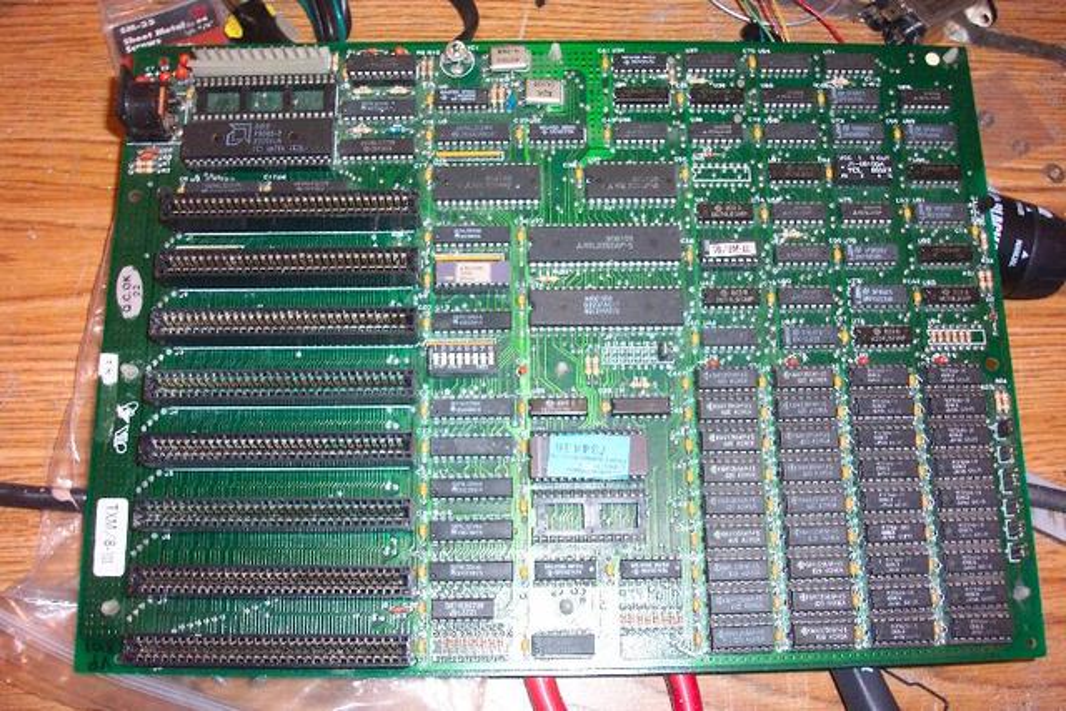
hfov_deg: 54.4
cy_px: 356
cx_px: 533
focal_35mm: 35
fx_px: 1037
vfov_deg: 37.9
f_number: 2.8
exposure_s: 1/30
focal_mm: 7.5
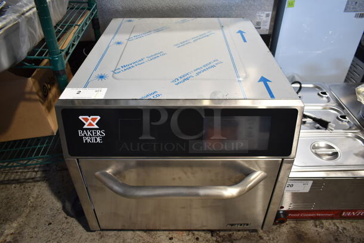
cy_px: 122
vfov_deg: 48.0
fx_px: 273
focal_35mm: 27
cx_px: 182
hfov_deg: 67.3
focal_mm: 18
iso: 640
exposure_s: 1/30
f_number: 3.5
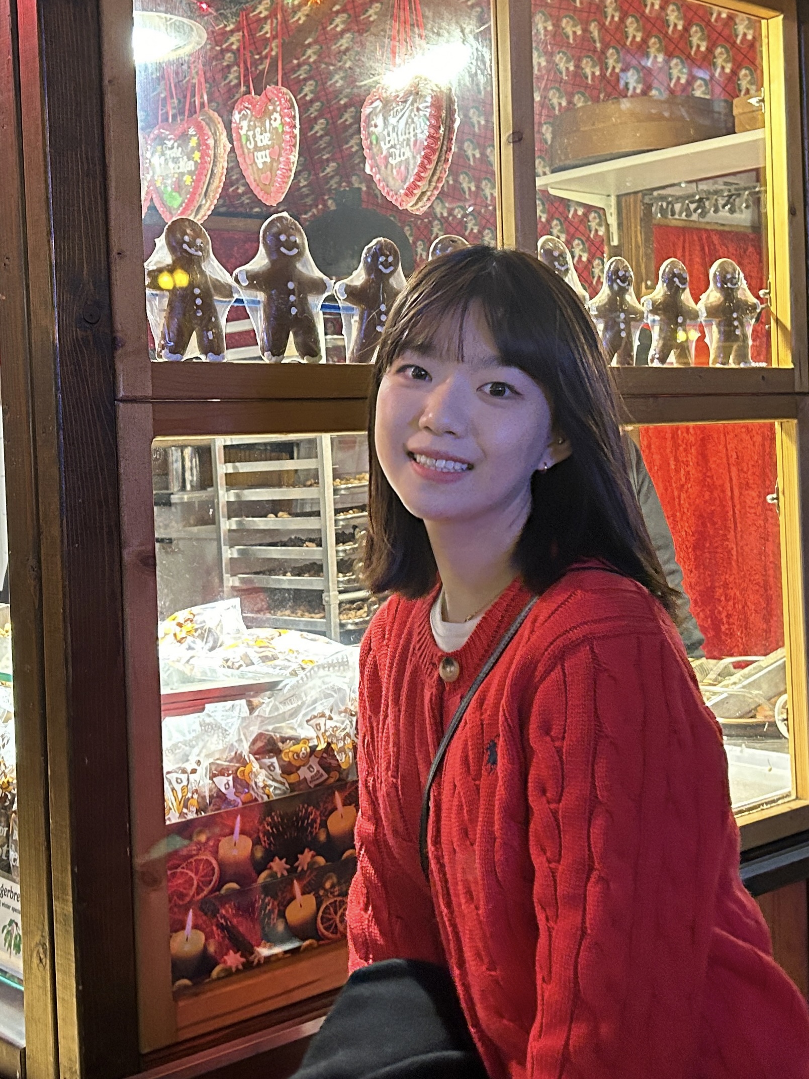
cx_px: 404
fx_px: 810
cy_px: 540
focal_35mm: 26
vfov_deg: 67.3
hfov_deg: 53.1
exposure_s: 1/60
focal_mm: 5.7
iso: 500
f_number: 1.5
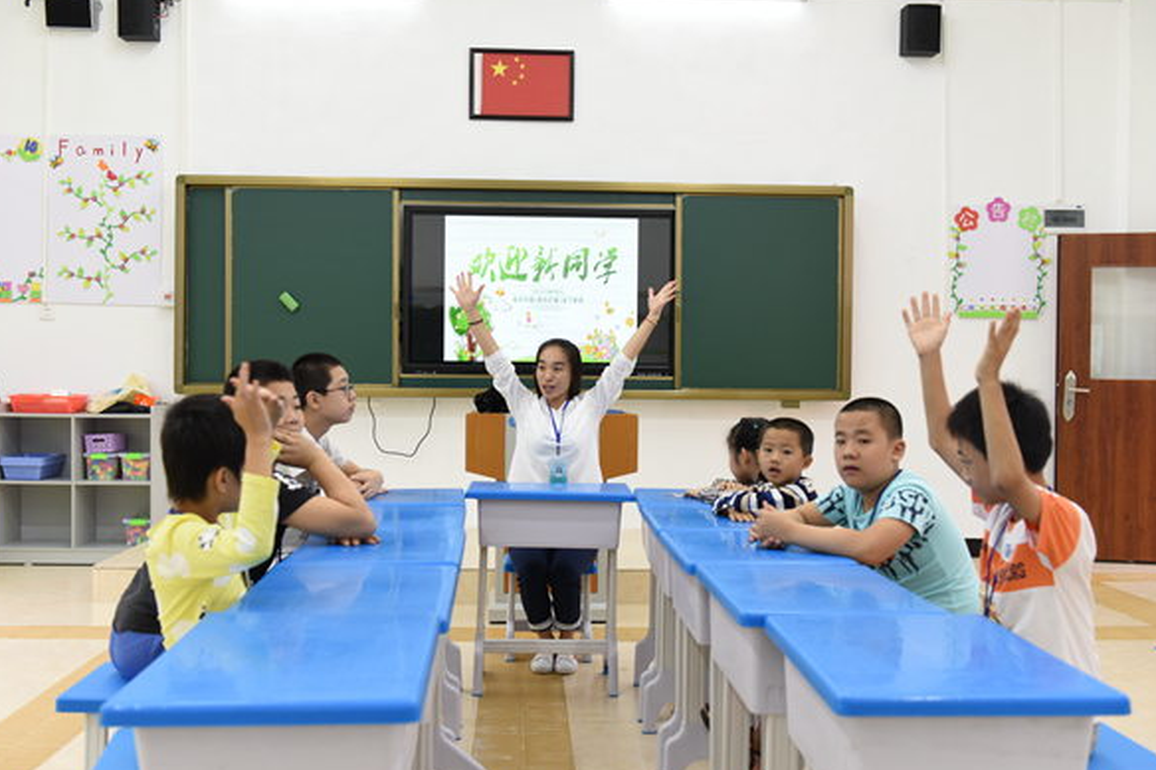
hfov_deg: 49.6
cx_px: 569
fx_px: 1252
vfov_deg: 34.2
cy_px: 386
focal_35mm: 39
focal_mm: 38
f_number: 4.5
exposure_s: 1/80
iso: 1250
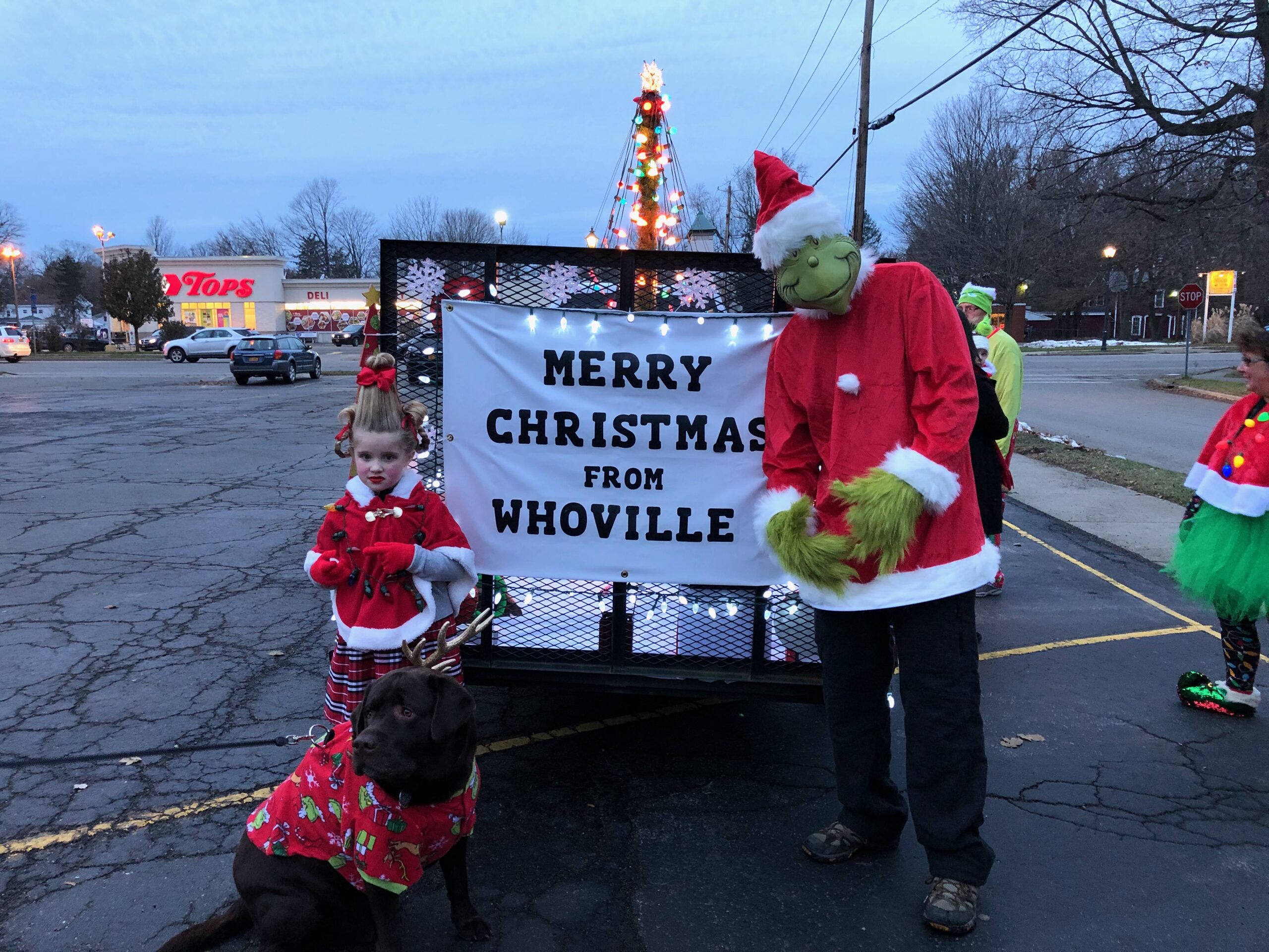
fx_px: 1026
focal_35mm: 28
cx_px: 634
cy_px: 476
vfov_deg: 49.7
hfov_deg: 63.4
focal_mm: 3.99
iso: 40
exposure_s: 1/24
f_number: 1.8
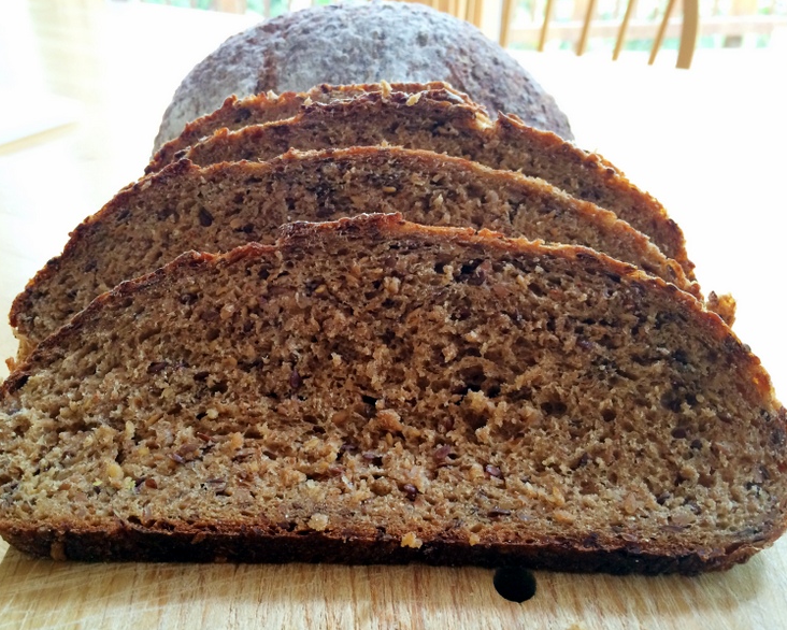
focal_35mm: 32
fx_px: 746
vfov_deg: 45.8
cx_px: 377
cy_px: 320
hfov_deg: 55.6
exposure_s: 1/30
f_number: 2.2
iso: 100
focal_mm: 4.12
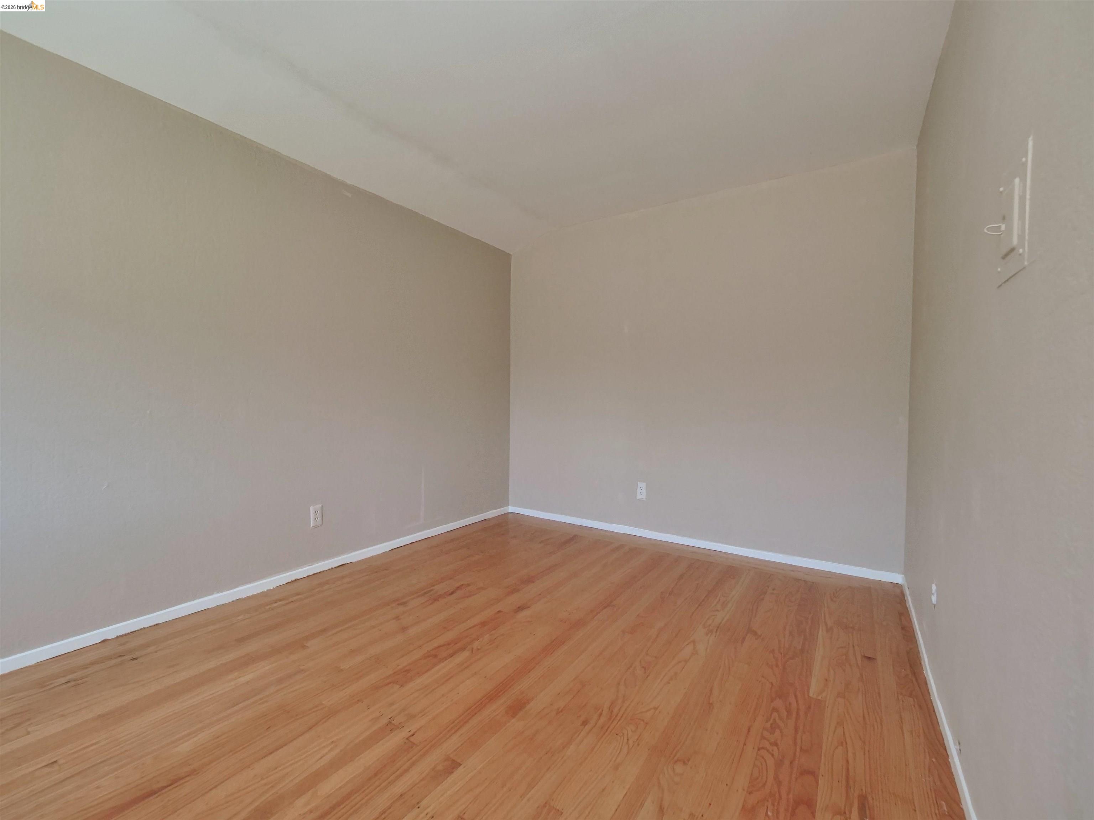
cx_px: 547
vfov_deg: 85.7
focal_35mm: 14
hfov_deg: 102.1
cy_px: 410
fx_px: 442
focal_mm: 7
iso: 800
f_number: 5.6
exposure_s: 1/160
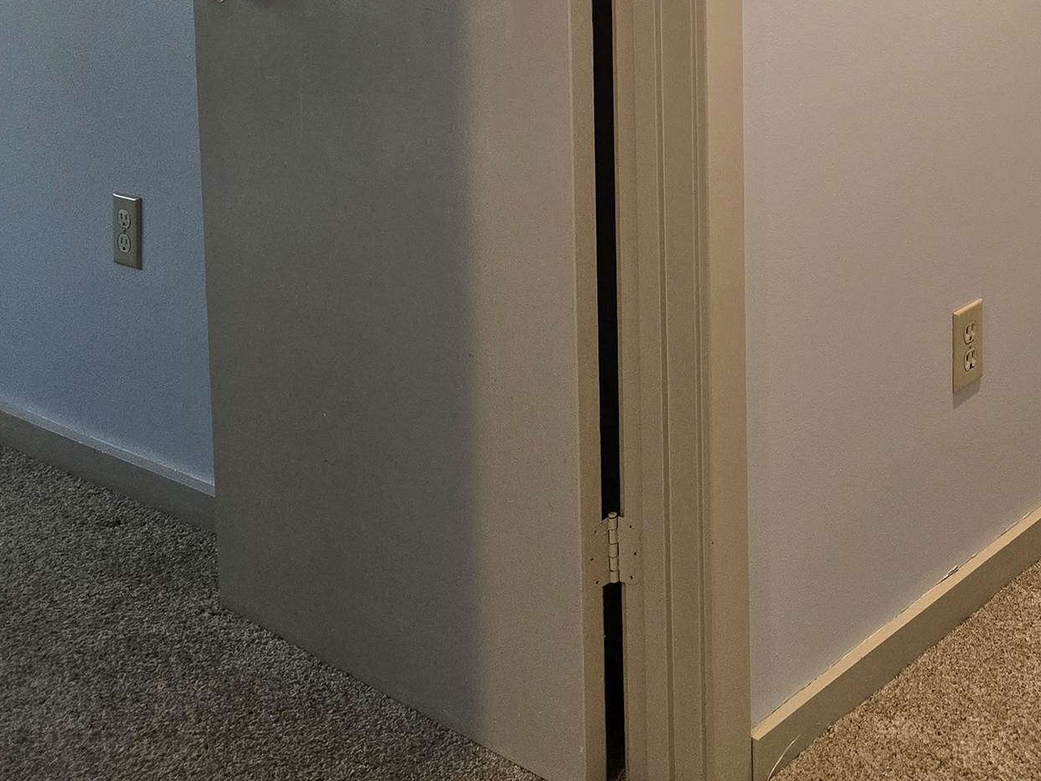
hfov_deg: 31.2
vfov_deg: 23.5
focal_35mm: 57
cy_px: -154
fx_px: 1714
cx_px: 1054
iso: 250
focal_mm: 6.3
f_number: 1.7
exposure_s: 1/120
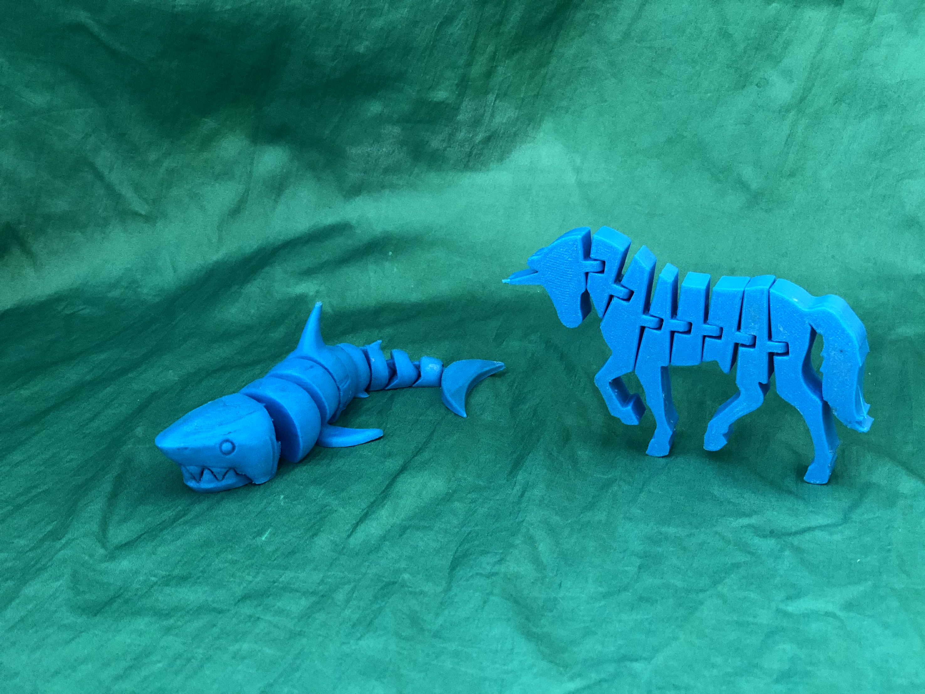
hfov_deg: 36.8
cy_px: 347
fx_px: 1390
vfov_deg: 28.0
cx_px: 462
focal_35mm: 52
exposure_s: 1/17
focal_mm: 6
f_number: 2.4
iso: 160
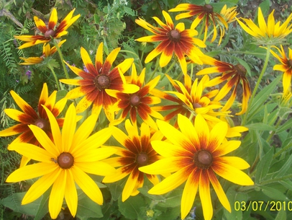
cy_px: 107
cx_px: 155
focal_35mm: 41
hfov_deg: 45.7
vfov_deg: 35.2
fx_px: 346
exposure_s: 1/41.2
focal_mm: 6.2
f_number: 2.8
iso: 80
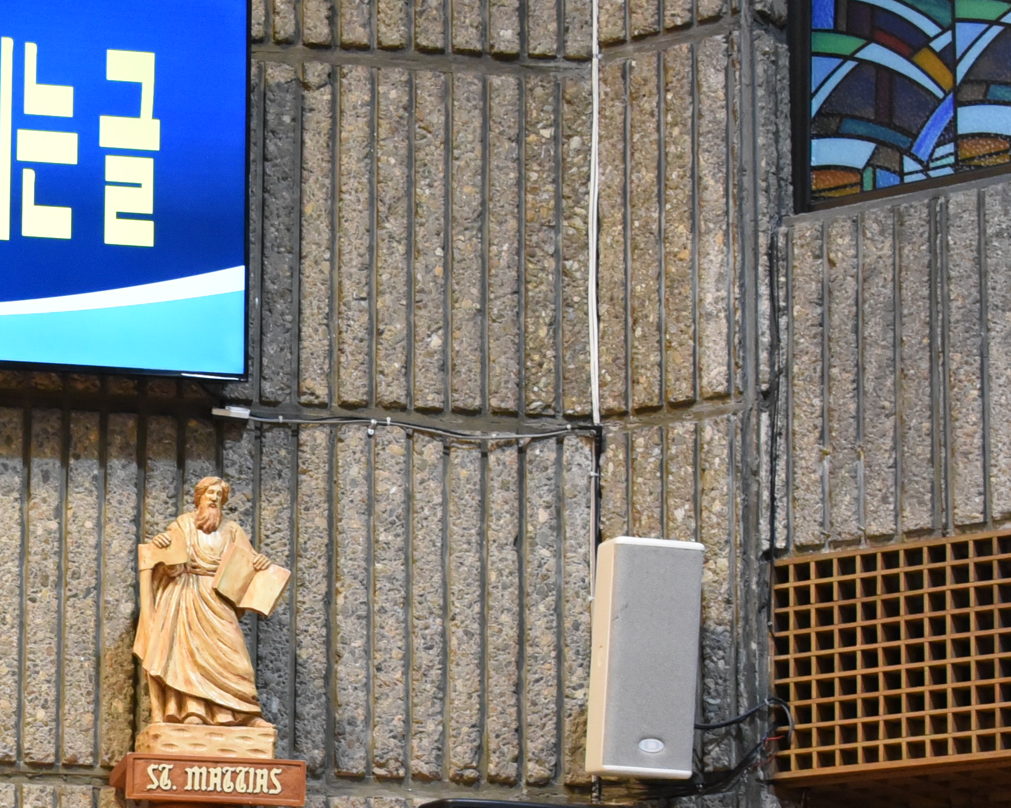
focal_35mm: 141
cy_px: 745
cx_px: 95
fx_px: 4219
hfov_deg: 13.5
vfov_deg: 10.9
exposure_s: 1/60
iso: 3200
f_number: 6.3
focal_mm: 45
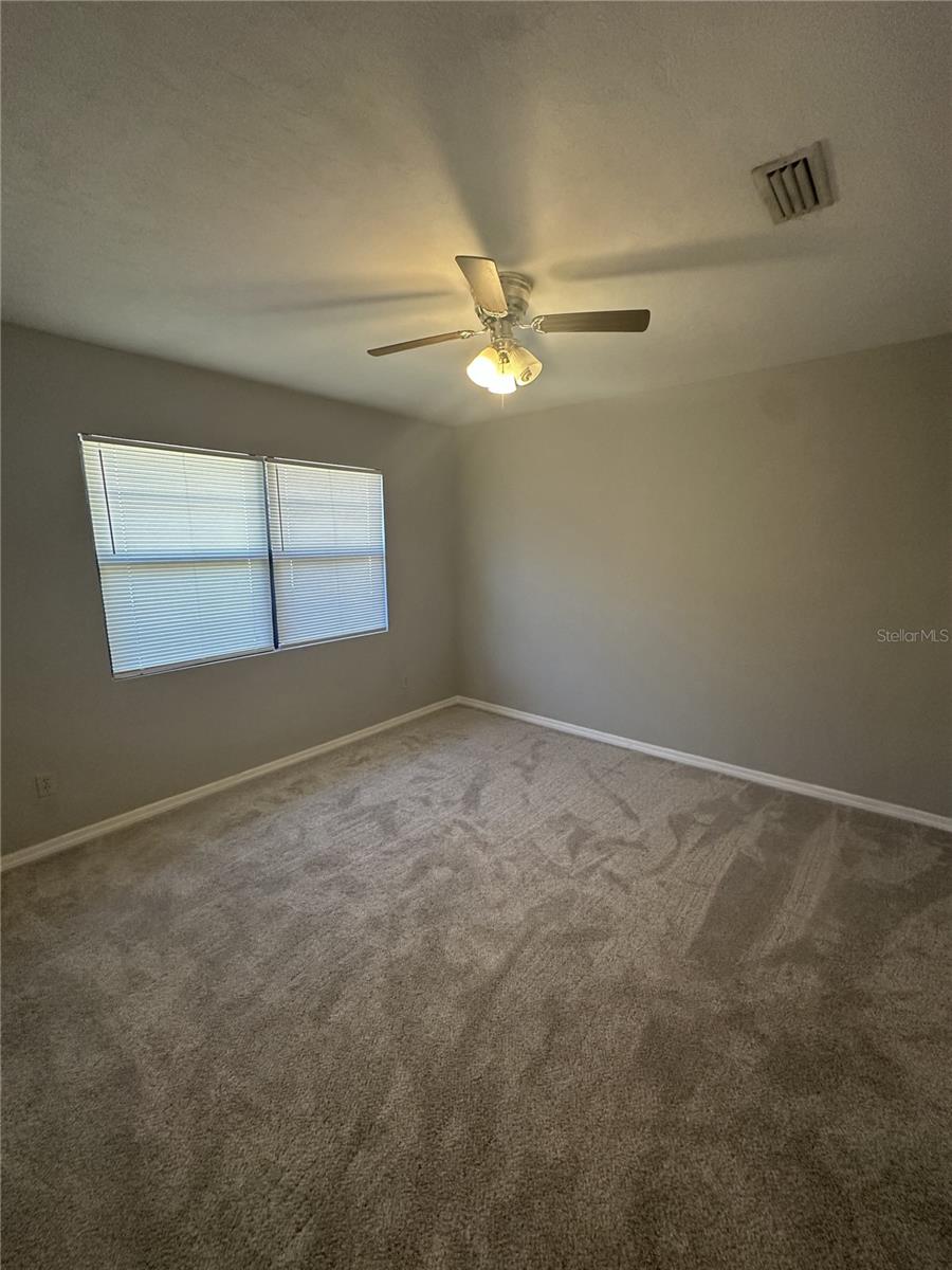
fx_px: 513
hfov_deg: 85.7
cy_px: 635
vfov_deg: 102.1
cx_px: 476
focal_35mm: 14
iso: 320
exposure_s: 1/120
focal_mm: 2.22
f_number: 2.2
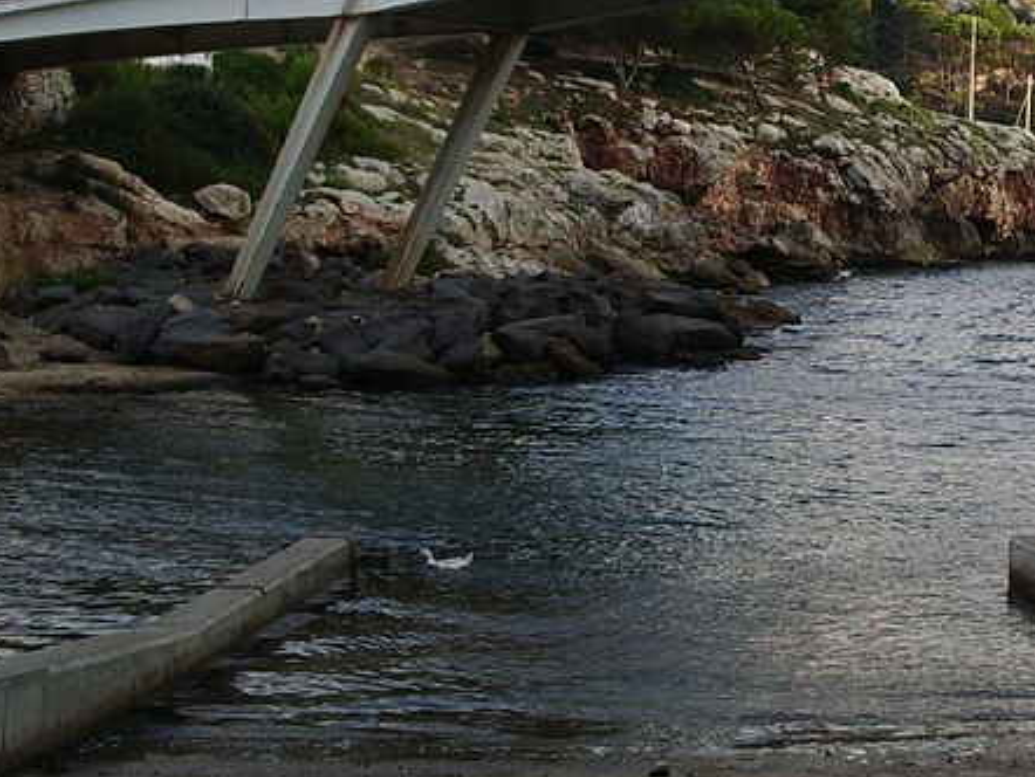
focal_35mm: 81
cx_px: 1035
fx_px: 2423
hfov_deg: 23.1
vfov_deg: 18.1
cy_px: 204
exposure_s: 1/100
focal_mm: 5.8
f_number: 4.3
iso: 50
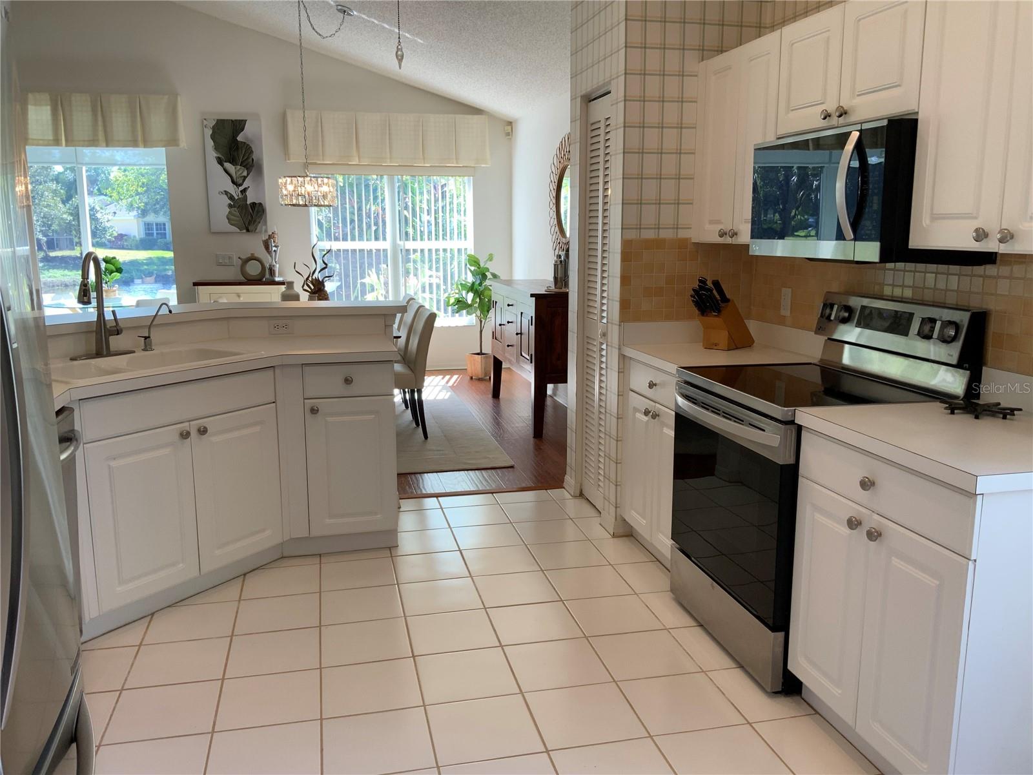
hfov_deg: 61.7
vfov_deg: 48.2
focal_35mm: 29
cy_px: 388
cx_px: 516
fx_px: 865
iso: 40
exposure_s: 1/120
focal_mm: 3
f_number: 1.8
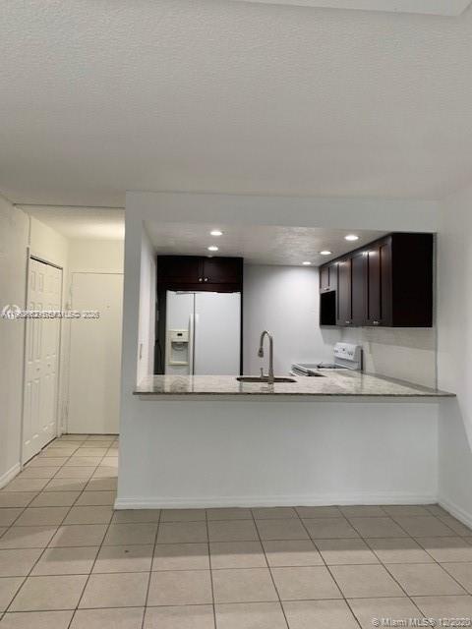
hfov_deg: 53.1
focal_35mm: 26
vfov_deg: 67.3
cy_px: 314
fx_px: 473
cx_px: 236
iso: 80
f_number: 1.8
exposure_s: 1/60
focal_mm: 4.25
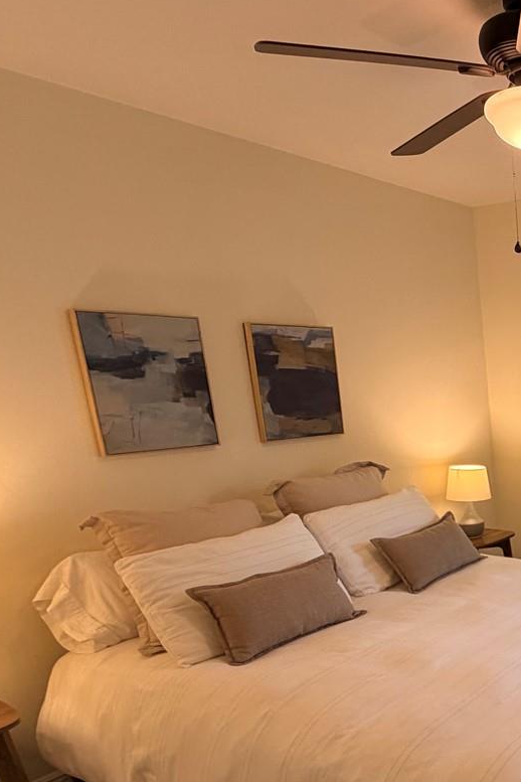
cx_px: 649
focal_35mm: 30
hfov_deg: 33.8
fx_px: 651
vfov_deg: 60.2
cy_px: 532
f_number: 2.2
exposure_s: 1/120
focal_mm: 2.22
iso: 200
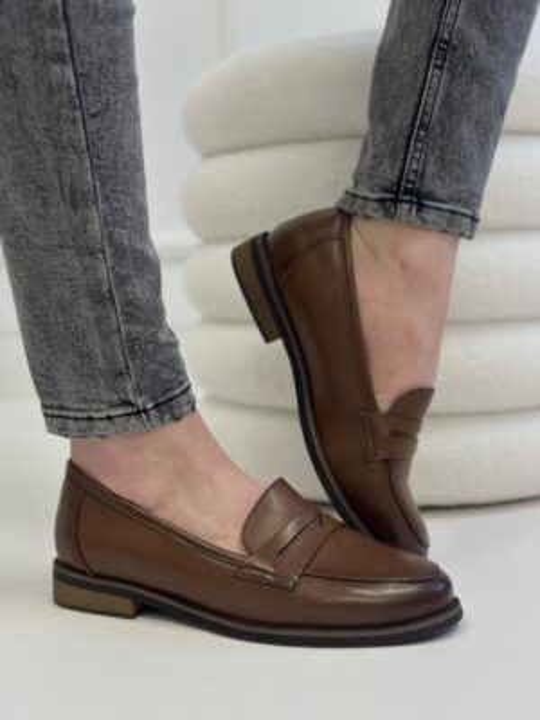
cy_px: 360
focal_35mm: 48
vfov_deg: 39.7
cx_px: 270
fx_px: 998
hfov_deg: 30.3
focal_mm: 6.86
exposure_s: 1/100
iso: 160
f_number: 1.78
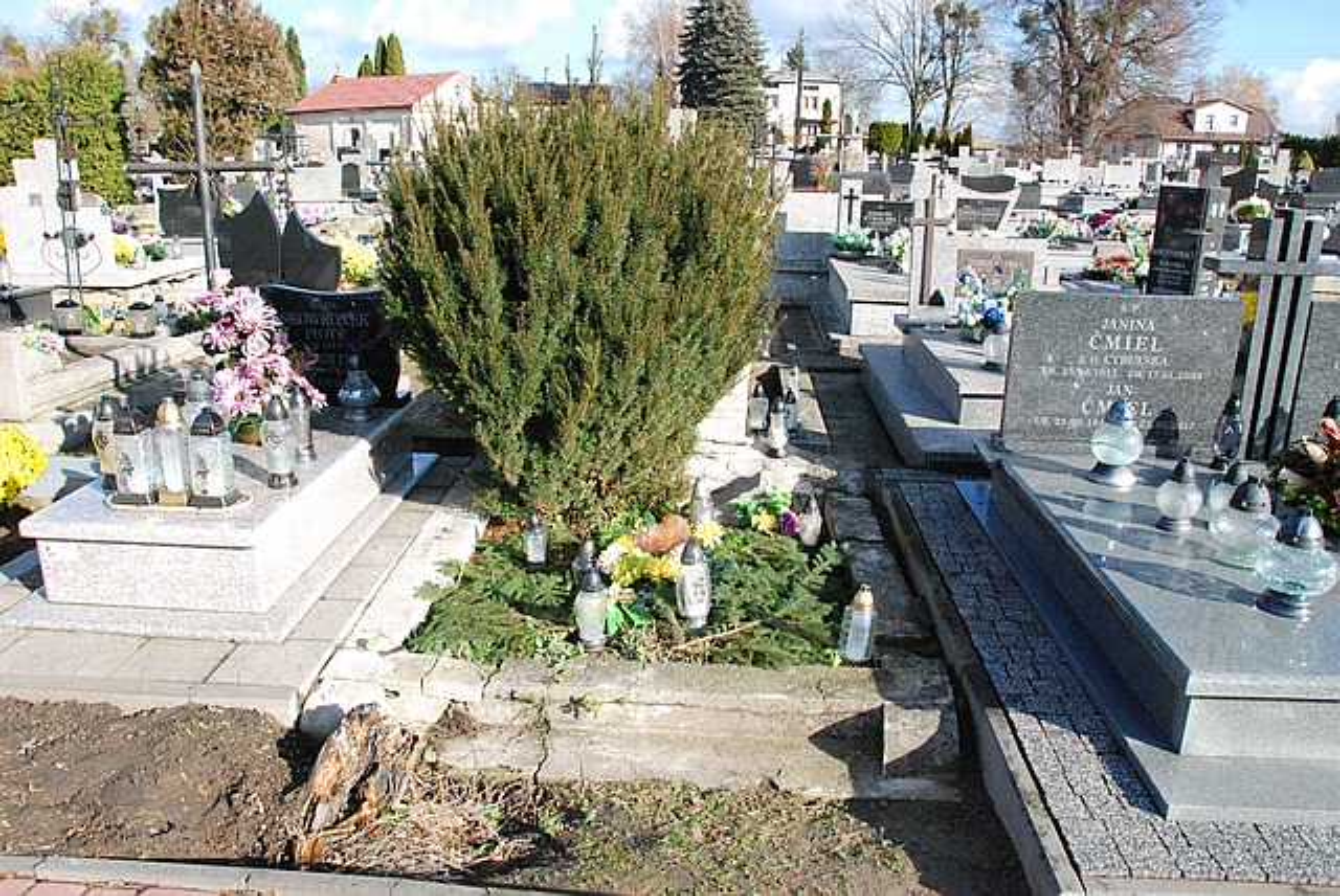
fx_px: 1006
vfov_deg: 48.0
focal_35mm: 27
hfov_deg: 67.3
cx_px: 670
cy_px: 448
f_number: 9
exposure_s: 1/1250
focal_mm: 18
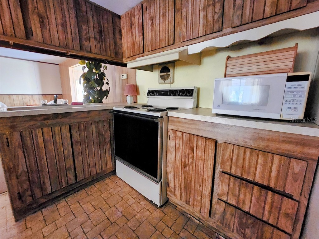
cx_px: 160
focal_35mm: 13
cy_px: 120
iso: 2000
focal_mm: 2.2
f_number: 2.2
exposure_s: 1/24
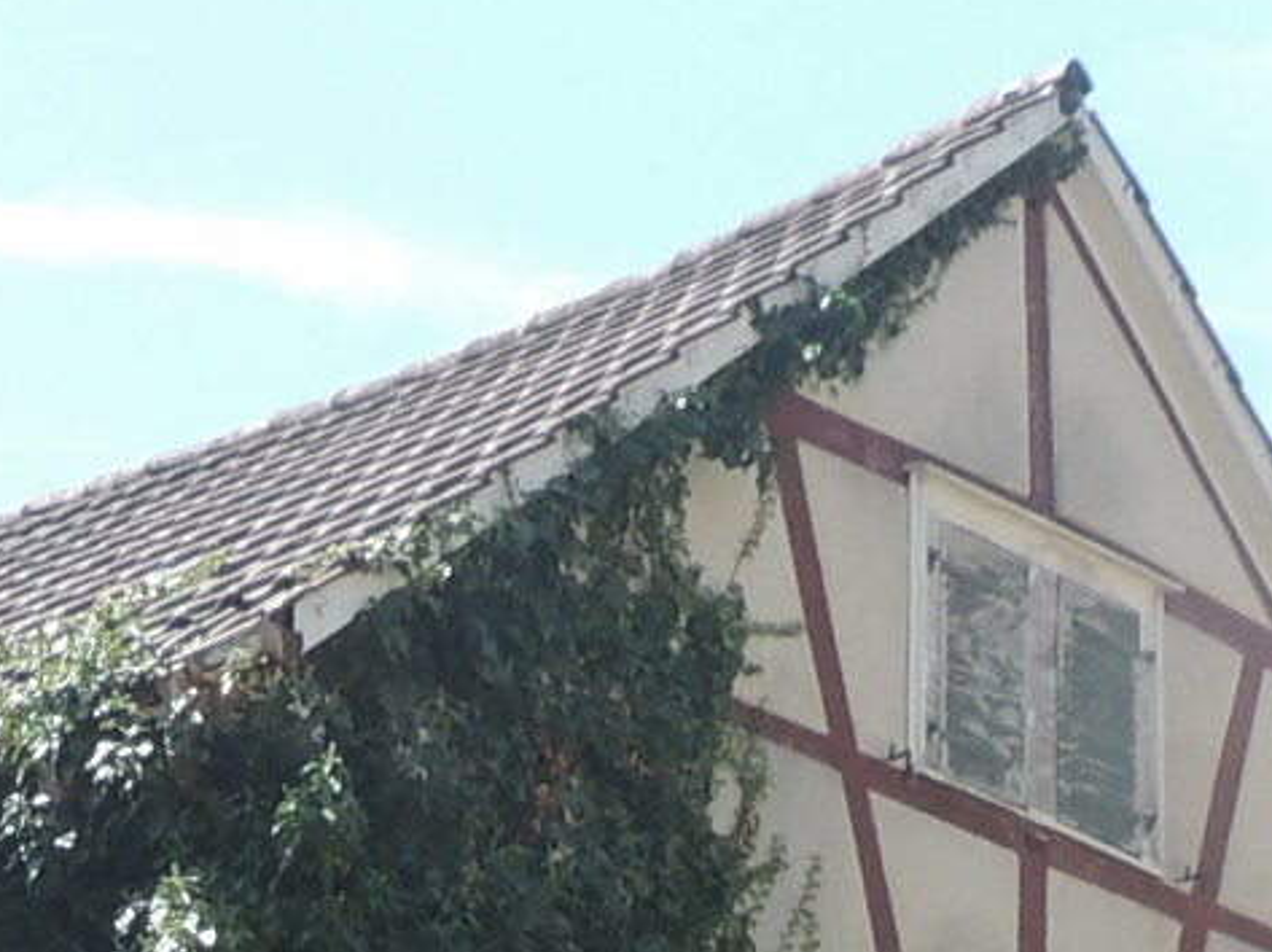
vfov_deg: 10.4
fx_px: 4773
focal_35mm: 130
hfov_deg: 15.0
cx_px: 110
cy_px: 1920
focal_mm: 4.3
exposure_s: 1/500
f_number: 3
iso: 100
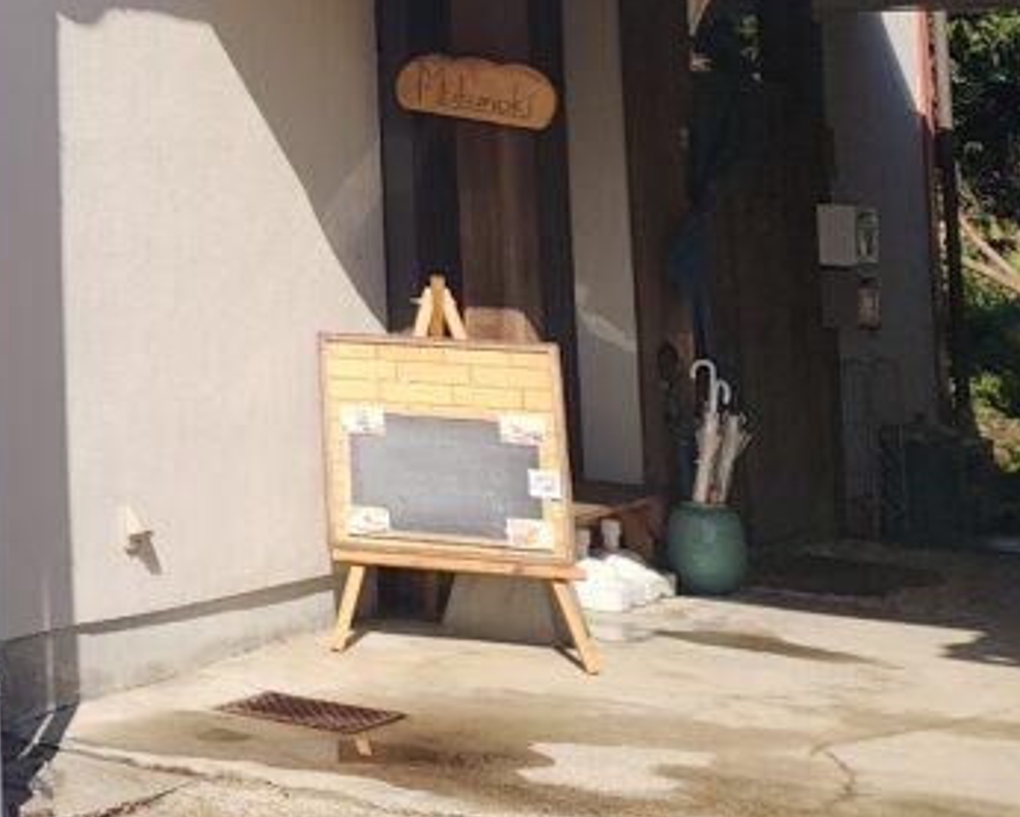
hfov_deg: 18.6
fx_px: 2506
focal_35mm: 83
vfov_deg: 17.9
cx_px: -746
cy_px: -71
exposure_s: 1/942
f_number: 1.8
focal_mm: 6.4
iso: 12
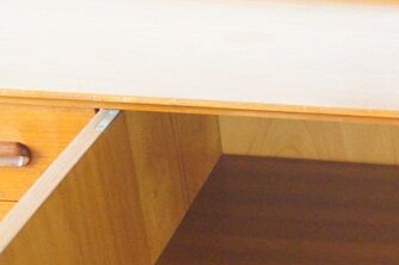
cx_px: 568
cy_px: 371
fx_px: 1074
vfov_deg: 13.4
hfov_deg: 18.9
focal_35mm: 97
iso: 3200
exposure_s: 1/40
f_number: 5.6
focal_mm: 22
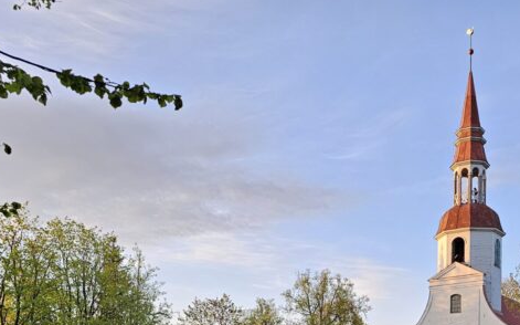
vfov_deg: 22.0
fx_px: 751
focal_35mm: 53
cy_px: 418
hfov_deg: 38.0
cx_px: 323
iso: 32
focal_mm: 6.3
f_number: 1.7
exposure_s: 1/190
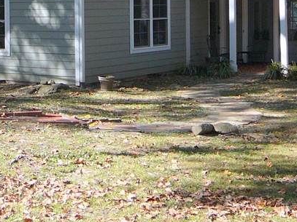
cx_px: 171
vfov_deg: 16.6
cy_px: 27
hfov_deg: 22.2
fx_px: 755
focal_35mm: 88
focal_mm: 5.2
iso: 80
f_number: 2.8
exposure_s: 1/400
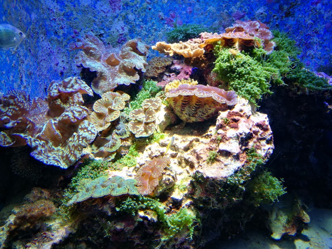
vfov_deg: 51.4
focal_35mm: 27
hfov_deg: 65.3
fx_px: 259
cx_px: 166
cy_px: 124
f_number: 2.2
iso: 100
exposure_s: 1/60
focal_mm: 4.5
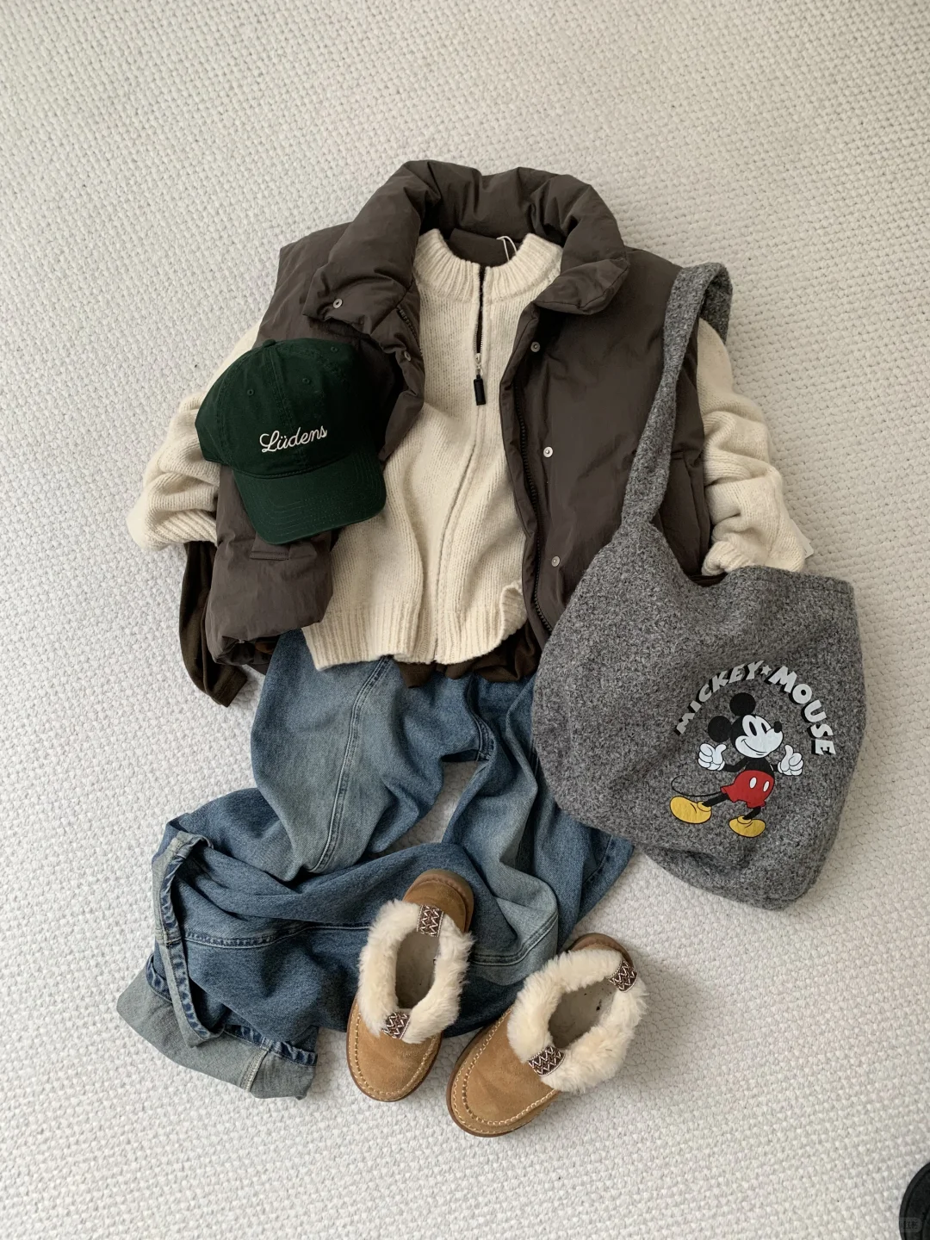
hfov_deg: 53.1
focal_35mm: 26
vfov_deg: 67.3
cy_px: 620
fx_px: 931
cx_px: 465
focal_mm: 4.25
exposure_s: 1/80
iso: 100
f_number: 1.8
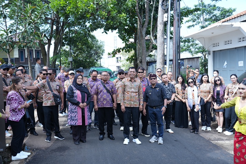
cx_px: 123
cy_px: 82
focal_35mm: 33
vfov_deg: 40.0
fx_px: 225
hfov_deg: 57.2
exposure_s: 1/200
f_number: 5.6
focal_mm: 33
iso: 200
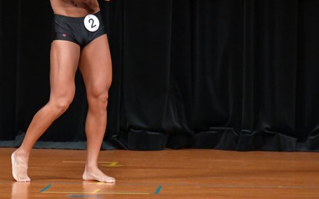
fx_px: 4397
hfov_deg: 4.2
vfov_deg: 2.6
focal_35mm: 506
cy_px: 41
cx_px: 72
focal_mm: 210
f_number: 5.6
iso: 5000
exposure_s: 1/400
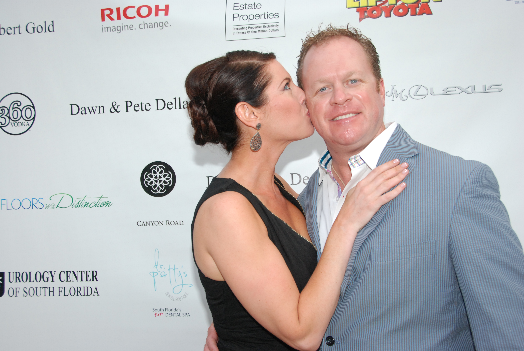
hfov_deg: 46.3
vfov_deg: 32.0
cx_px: 262
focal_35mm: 42
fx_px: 612
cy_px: 176
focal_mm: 28
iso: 500
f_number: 6.3
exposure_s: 1/160
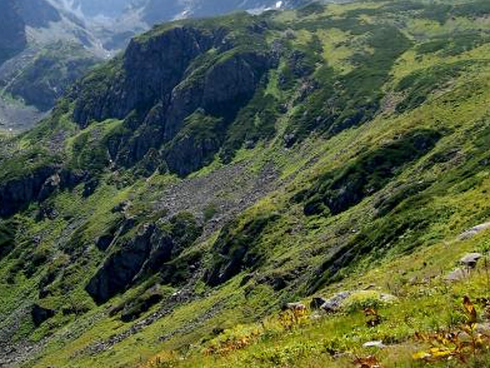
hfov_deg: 36.6
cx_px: 189
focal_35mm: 52
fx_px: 736
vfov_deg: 27.6
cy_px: 90
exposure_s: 1/250
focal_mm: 5.6
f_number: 5.6
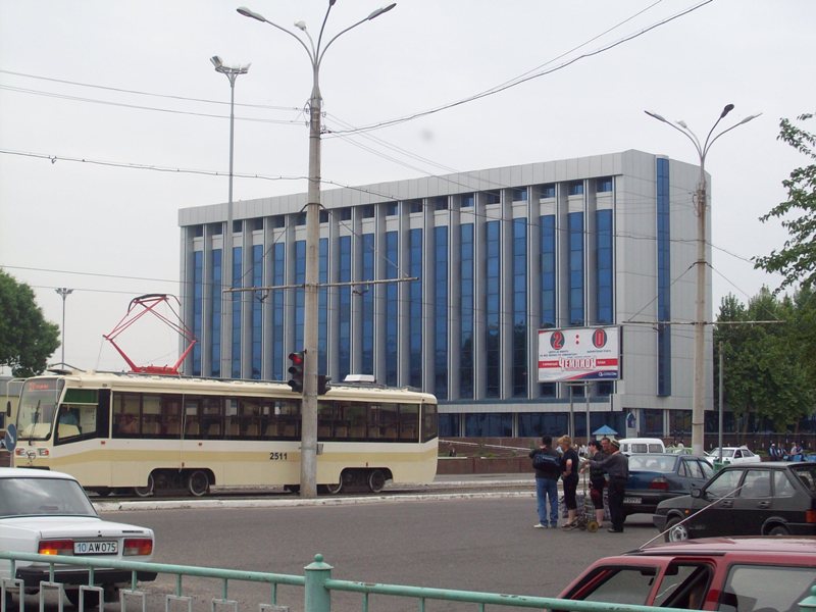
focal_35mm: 70
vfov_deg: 21.0
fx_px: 1650
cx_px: 408
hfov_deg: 27.8
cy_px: 306
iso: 80
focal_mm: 11.6
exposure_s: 1/575
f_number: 3.8
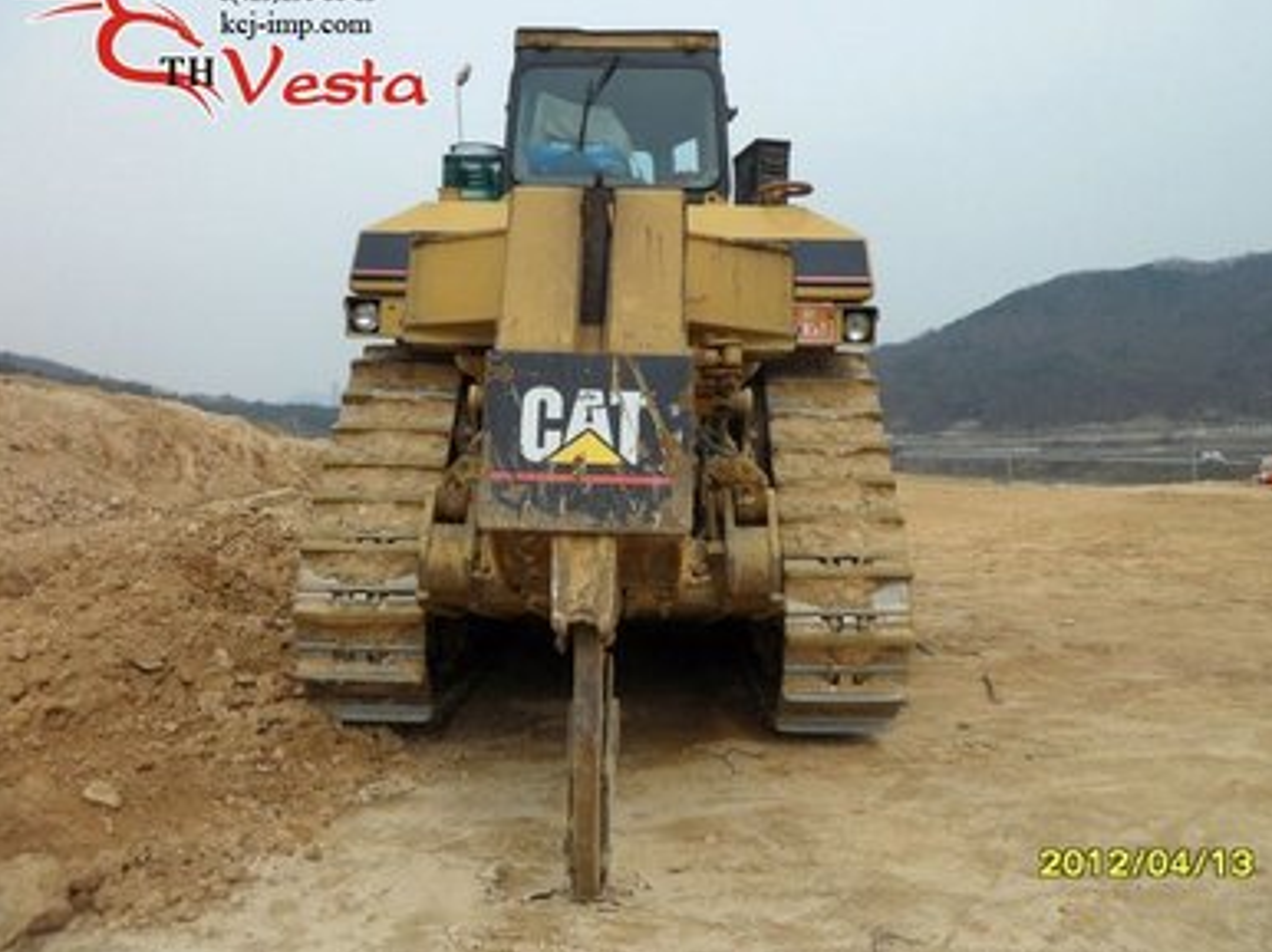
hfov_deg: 63.5
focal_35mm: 28
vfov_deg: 49.7
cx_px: 652
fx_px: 1028
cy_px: 468
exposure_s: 1/750
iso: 80
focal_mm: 4.9
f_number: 3.5
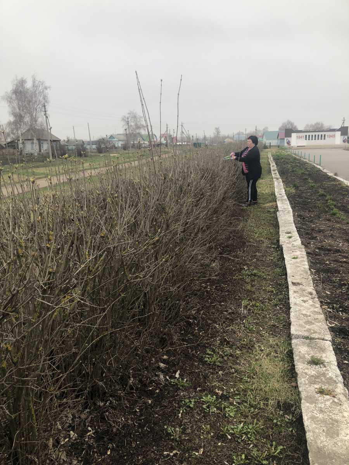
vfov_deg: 63.4
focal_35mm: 28
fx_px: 376
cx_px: 174
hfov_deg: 49.7
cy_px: 232
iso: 20
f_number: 1.8
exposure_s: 1/422
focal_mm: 3.99
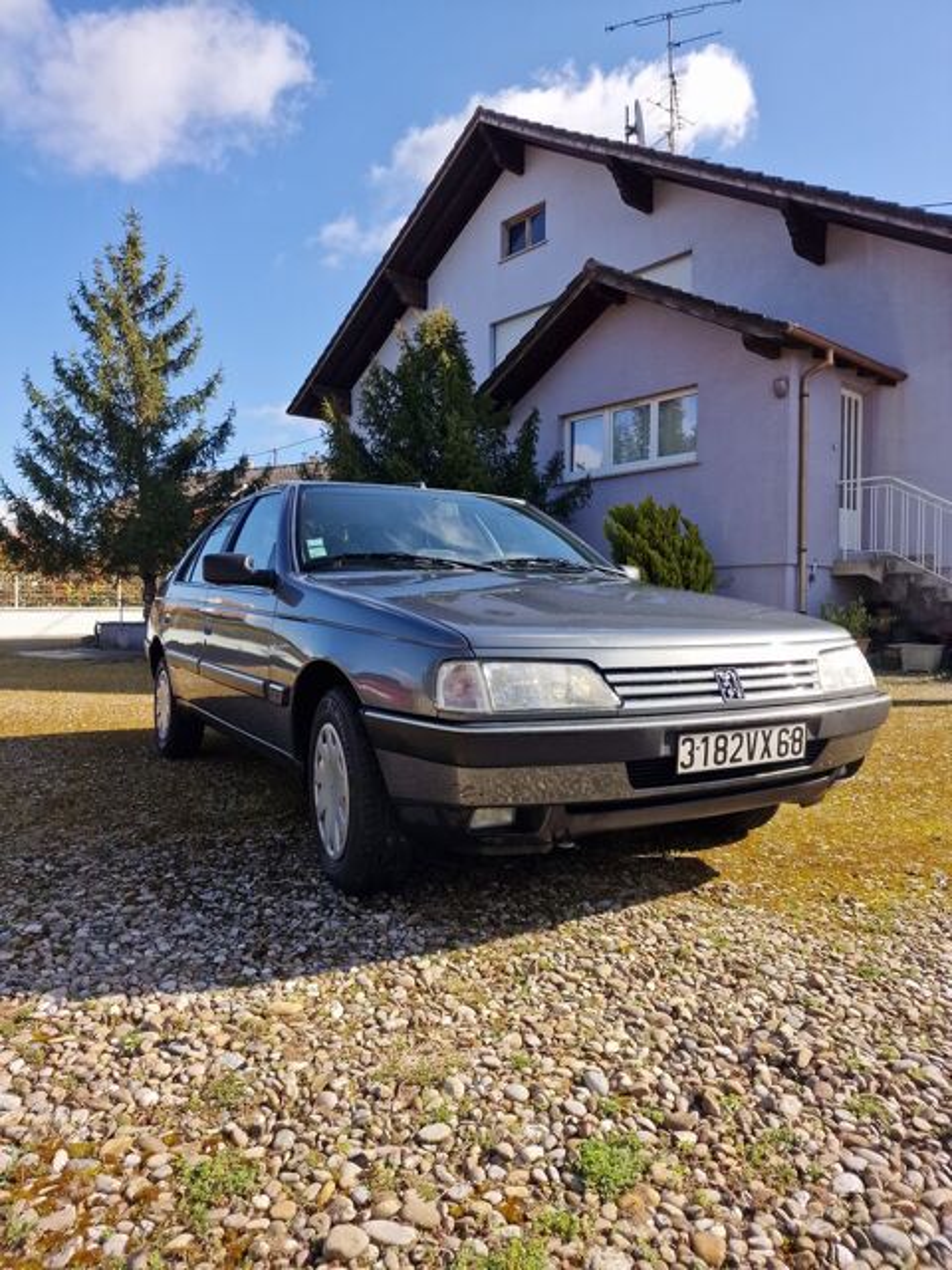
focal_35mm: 23
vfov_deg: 73.9
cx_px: 476
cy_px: 635
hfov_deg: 58.9
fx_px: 843
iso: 50
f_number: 1.8
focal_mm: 6.4
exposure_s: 1/683
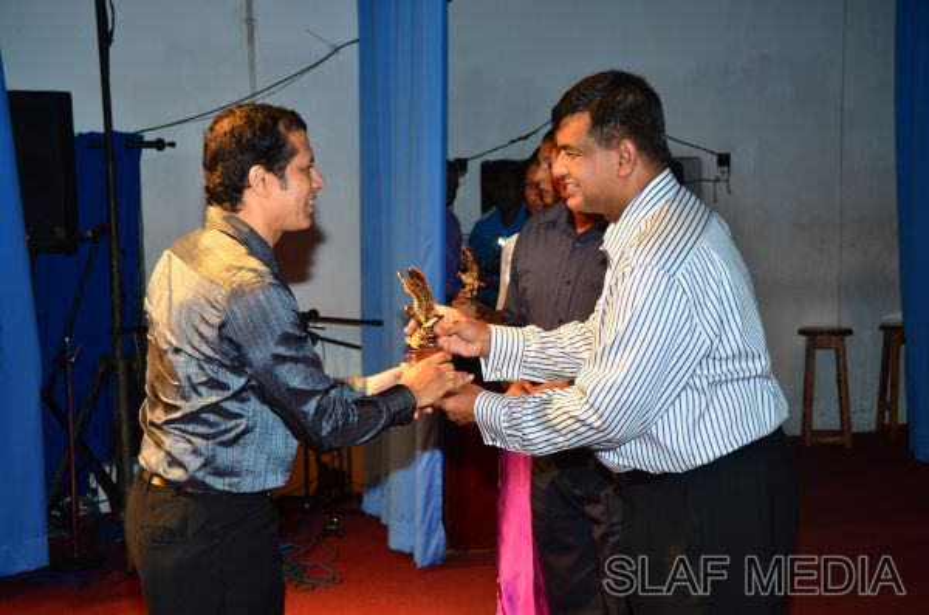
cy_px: 308
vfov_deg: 24.9
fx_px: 1390
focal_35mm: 54
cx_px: 464
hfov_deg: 37.0
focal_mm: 36
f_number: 5
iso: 400
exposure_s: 1/60
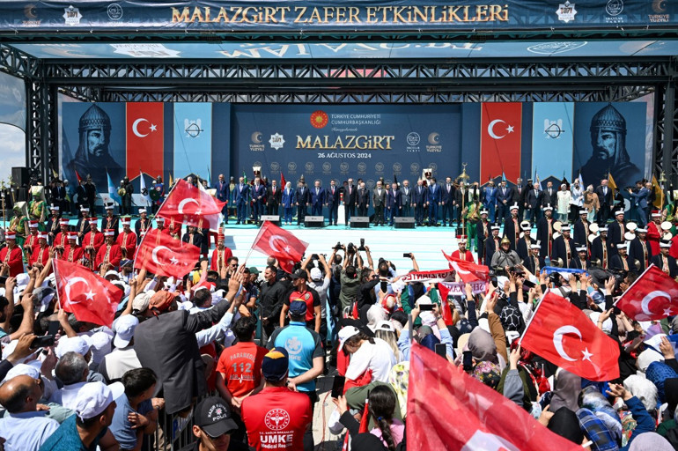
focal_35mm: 24
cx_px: 339
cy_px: 226
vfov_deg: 53.1
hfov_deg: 73.8
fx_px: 452
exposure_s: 1/1000
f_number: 6.3
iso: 200
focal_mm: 24
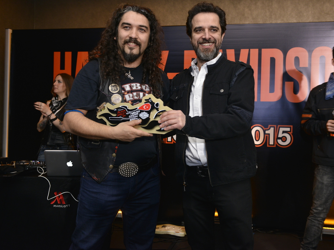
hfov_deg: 46.7
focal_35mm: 40
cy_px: 122
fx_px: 386
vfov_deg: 36.0
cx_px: 188
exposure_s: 1/100
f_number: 4
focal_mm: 36
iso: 800
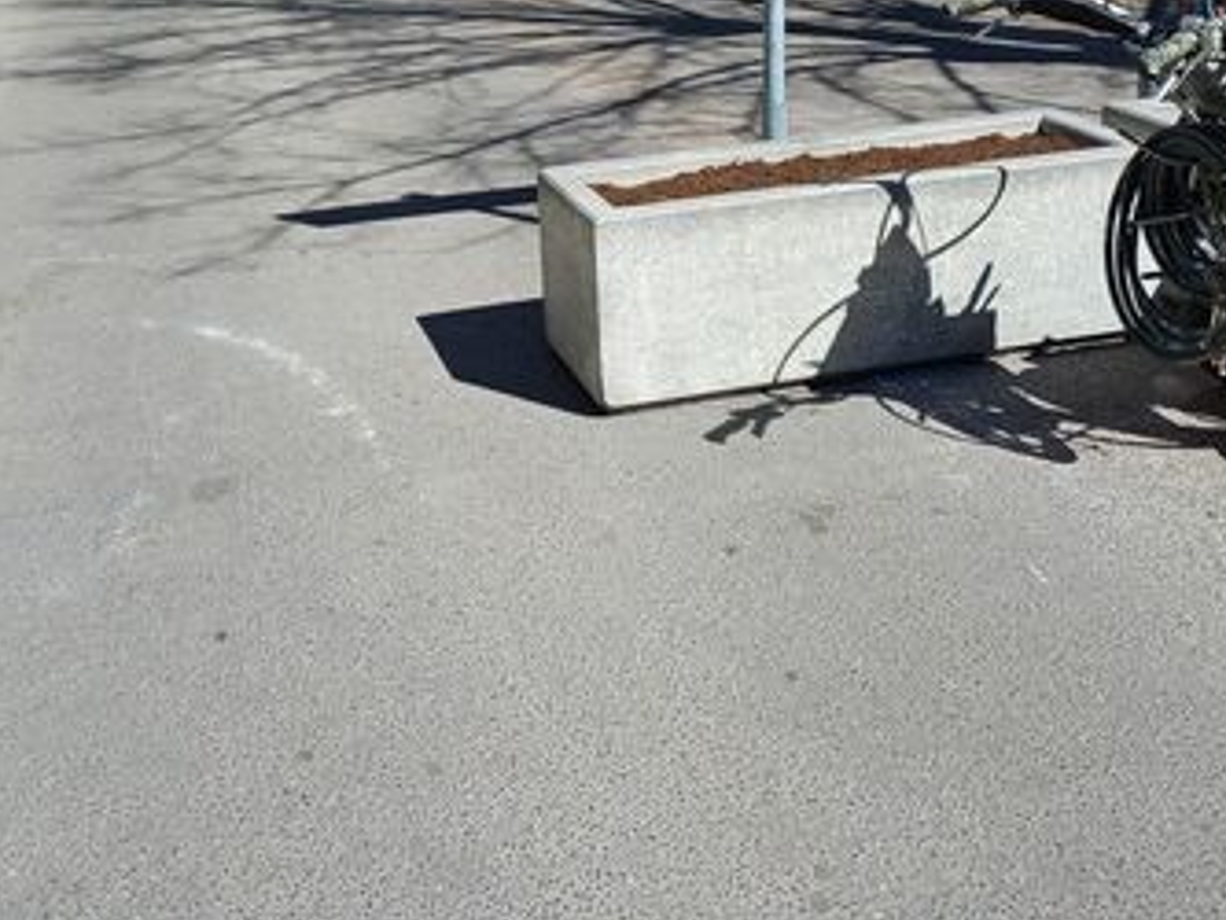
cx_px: 504
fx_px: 1594
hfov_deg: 41.9
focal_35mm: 45
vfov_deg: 31.1
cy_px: 140
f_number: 1.8
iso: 50
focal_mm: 4.65
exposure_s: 1/1259
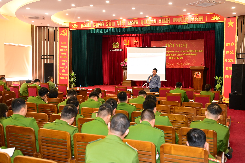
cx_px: 122
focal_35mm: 39
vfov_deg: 34.2
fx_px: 265
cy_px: 82
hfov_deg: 49.6
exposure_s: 1/160
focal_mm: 39
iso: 3200
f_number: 4
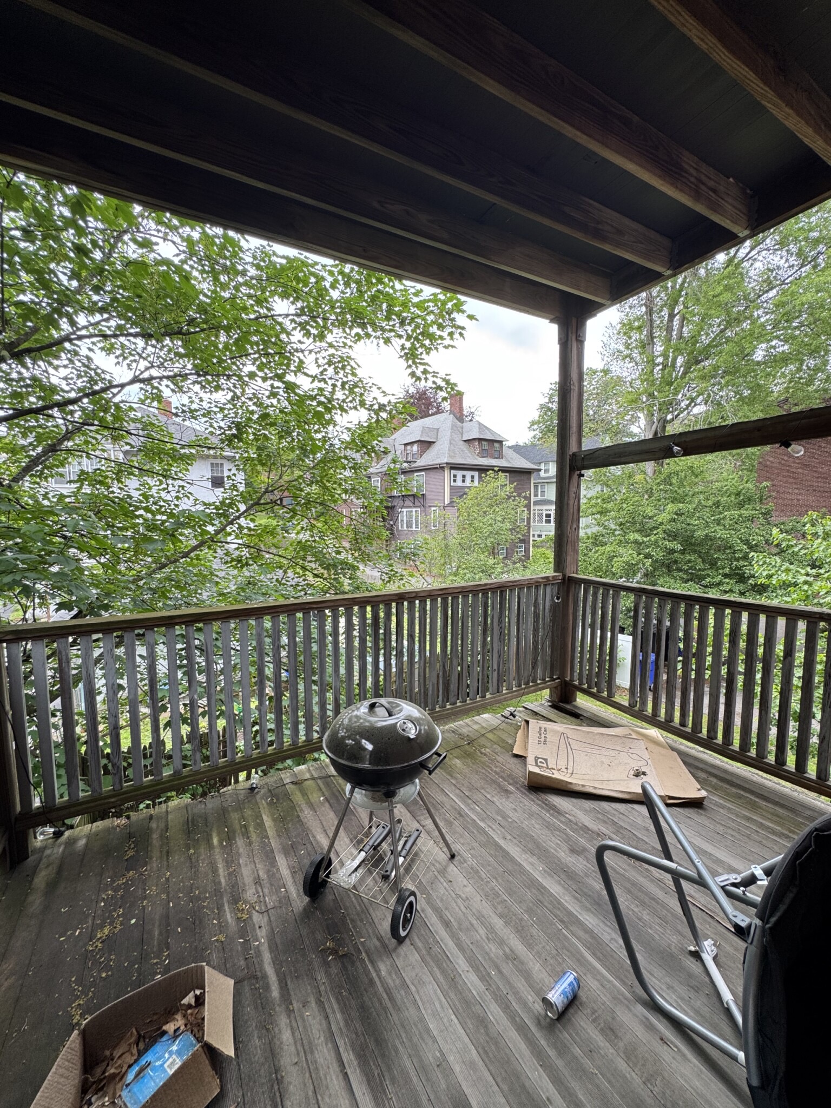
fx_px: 448
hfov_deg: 85.7
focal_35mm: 14
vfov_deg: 102.1
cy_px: 554
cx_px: 416
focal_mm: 2.22
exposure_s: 1/99
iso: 50
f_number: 2.2
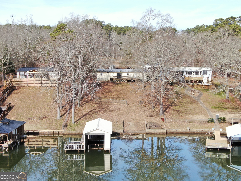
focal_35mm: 48
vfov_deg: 30.3
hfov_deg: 39.7
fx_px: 334
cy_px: 90
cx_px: 120
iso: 100
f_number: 3.8
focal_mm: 8.6
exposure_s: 1/160
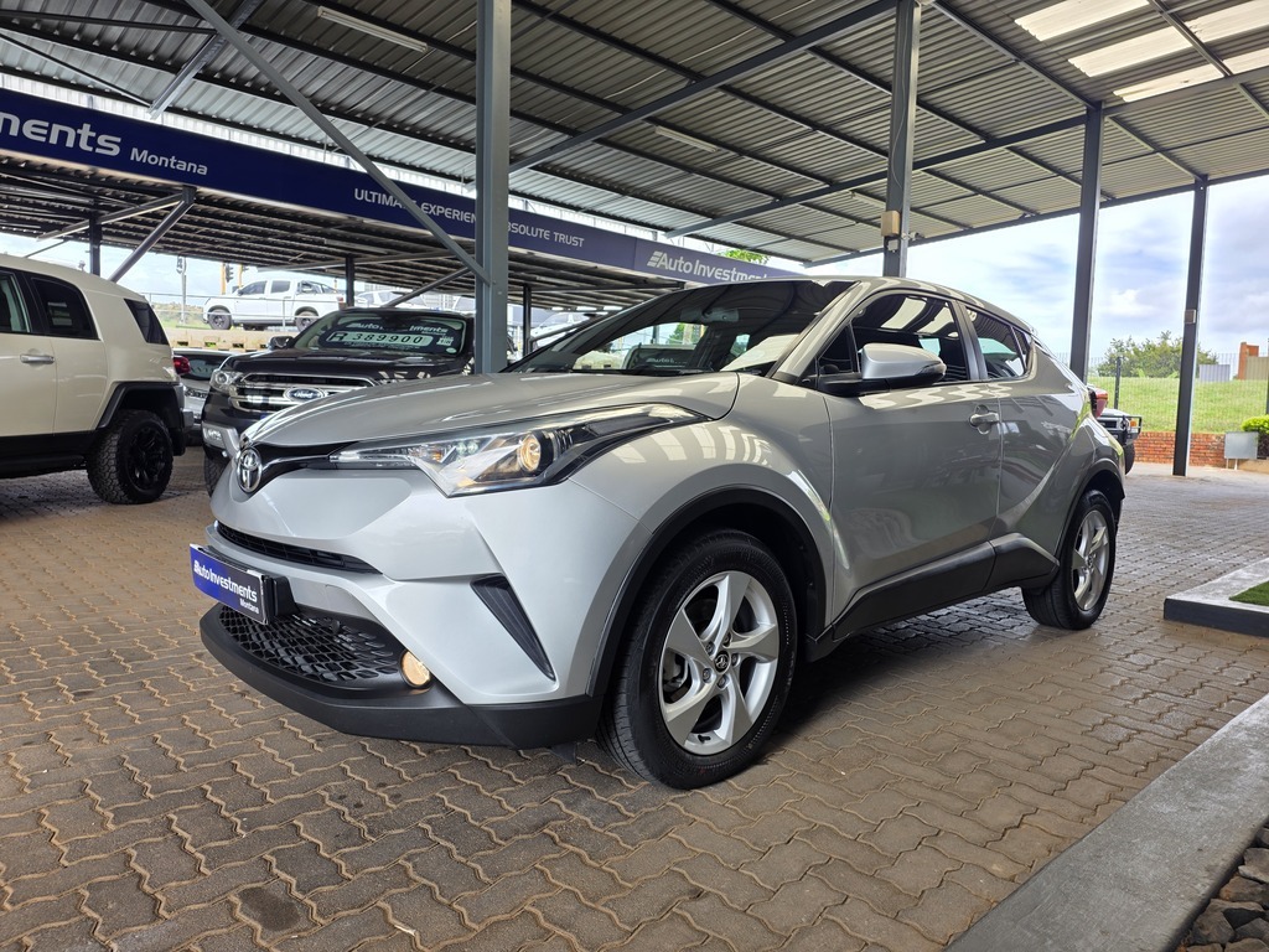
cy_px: 476
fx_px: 843
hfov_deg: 73.9
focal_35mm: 23
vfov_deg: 58.9
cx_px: 634
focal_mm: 6.25
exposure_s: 1/137
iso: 16
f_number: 1.7
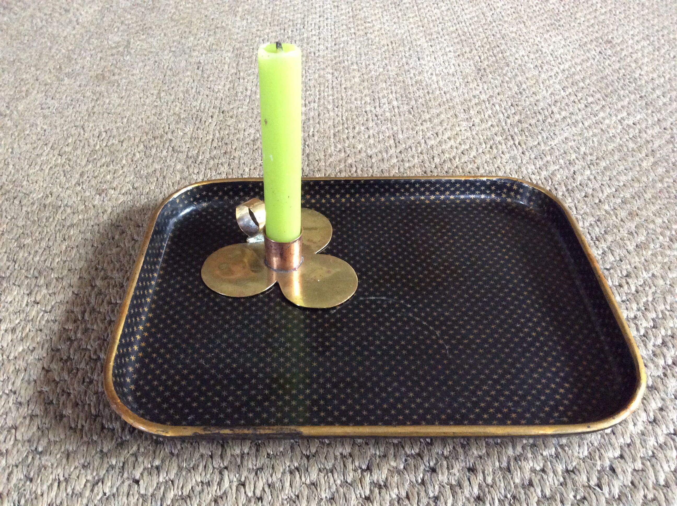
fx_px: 625
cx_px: 338
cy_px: 253
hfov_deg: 56.9
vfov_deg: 44.1
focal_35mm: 32
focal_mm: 3.3
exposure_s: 1/20
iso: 320
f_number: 2.4
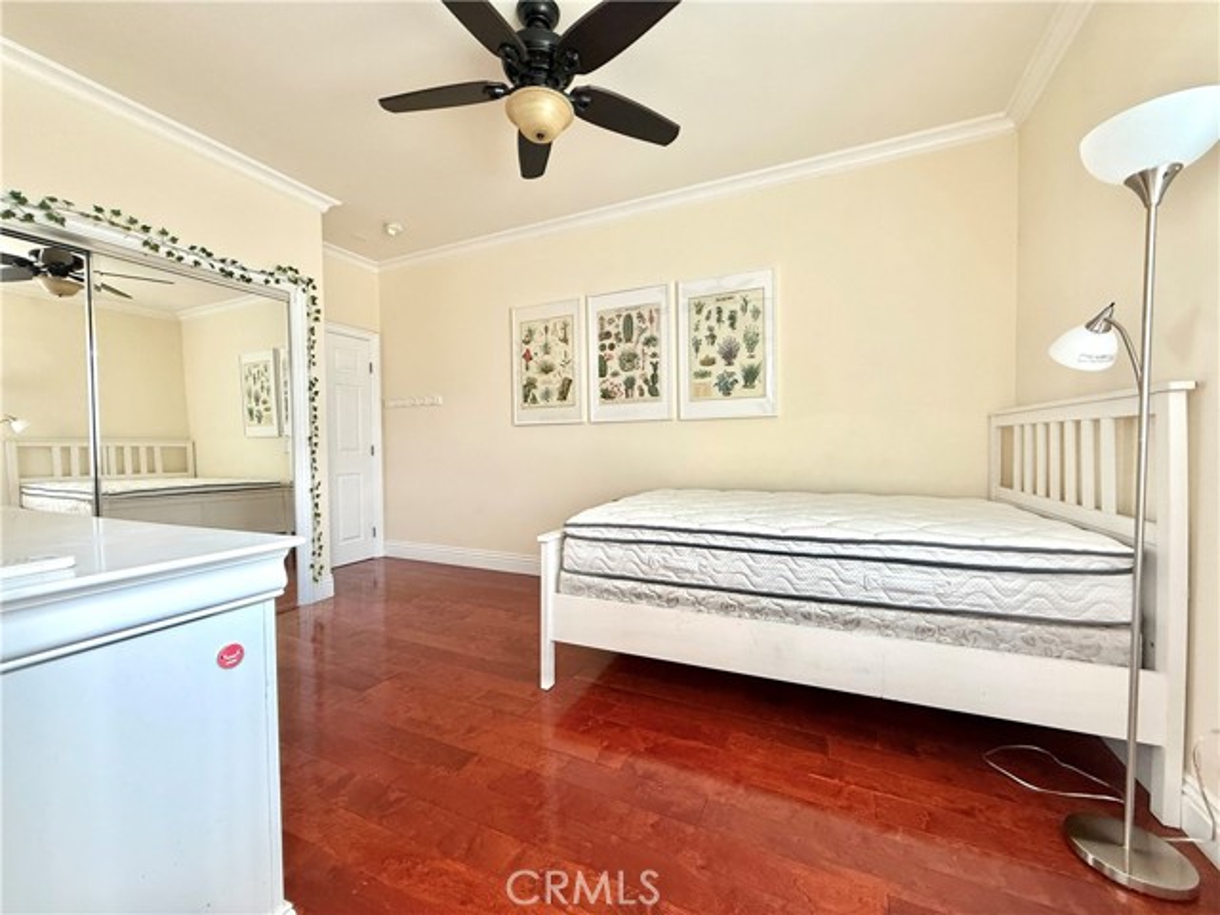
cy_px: 458
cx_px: 610
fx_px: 493
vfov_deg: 85.7
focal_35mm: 14
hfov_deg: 102.1
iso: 200
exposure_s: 1/60
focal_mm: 2.22
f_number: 2.2
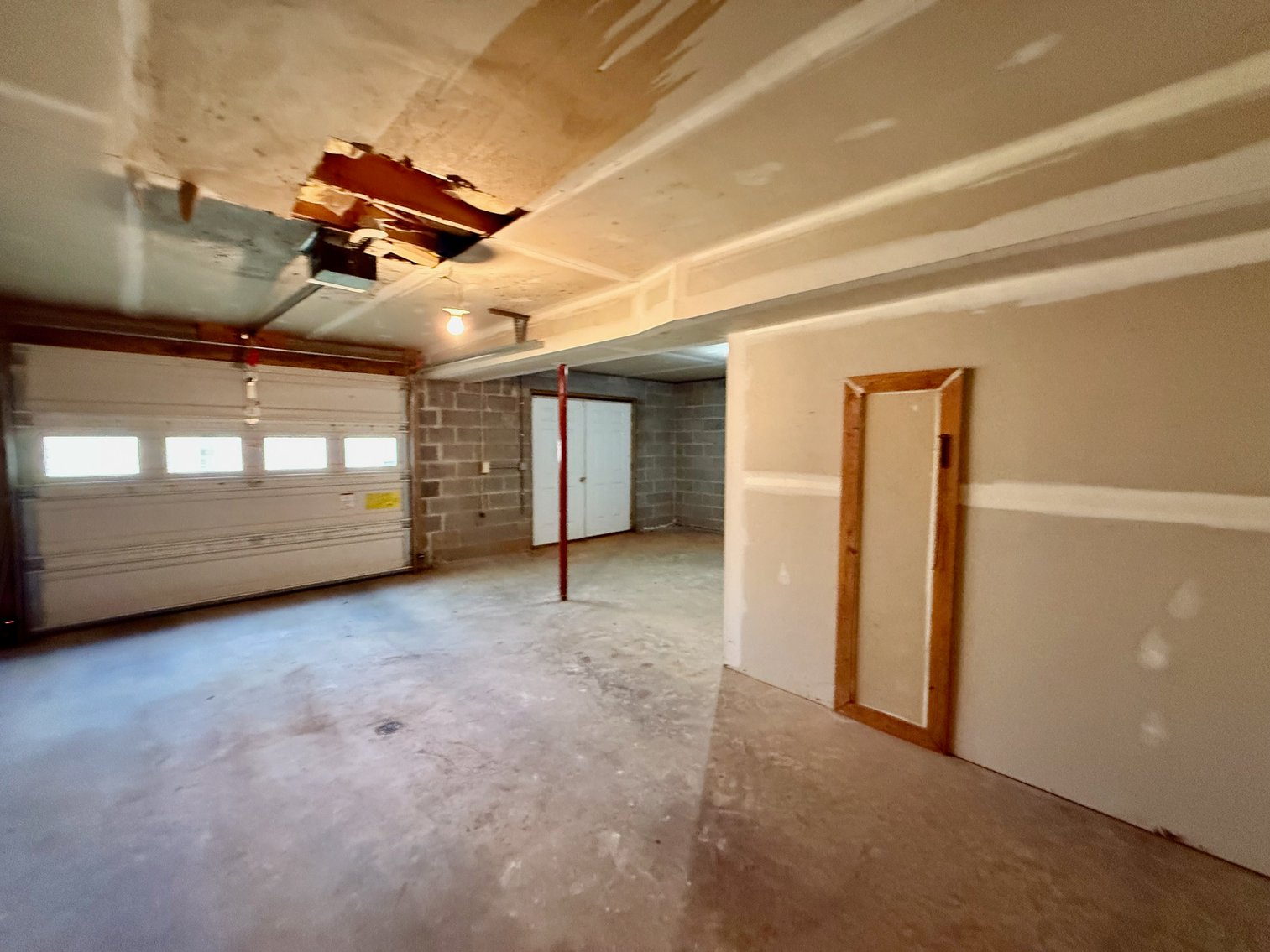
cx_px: 635
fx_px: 514
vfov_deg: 85.7
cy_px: 476
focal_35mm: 14
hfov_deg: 102.1
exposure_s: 1/60
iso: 800
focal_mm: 2.22
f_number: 2.2
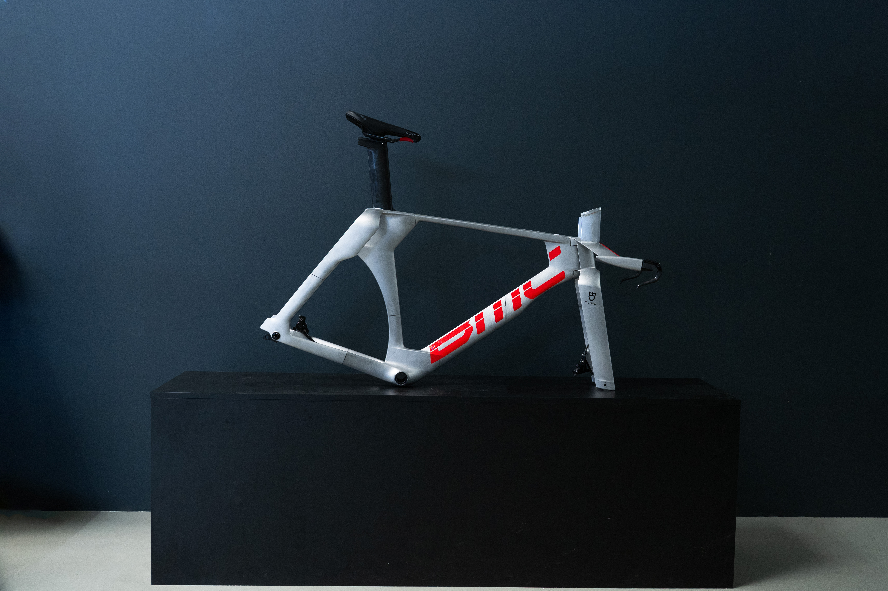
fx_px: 888
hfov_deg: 53.1
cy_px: 296
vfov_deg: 36.9
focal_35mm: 36
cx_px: 444
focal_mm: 24
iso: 400
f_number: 4
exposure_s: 1/100
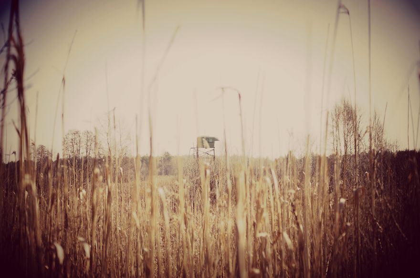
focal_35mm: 82
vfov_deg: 16.6
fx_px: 955
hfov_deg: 24.8
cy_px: 139
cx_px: 210
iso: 800
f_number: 5
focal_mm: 55
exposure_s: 1/3200
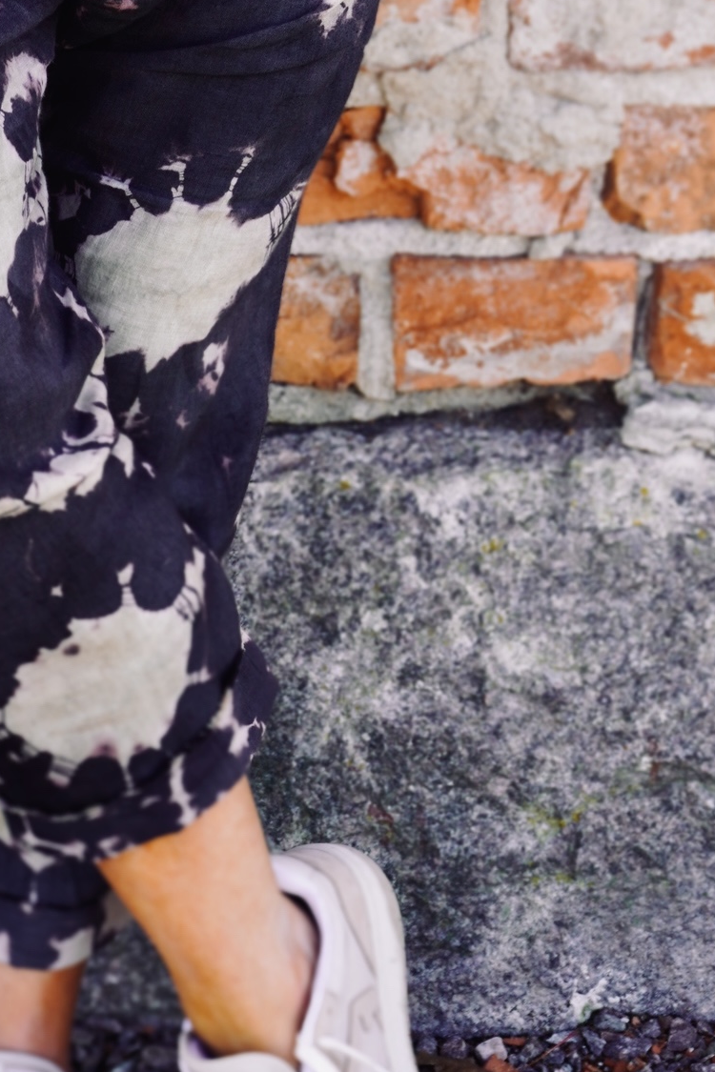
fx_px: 3966
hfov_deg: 10.3
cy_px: 451
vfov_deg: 15.4
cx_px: 102
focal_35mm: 133
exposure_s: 1/80
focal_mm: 39
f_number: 5.6
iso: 100
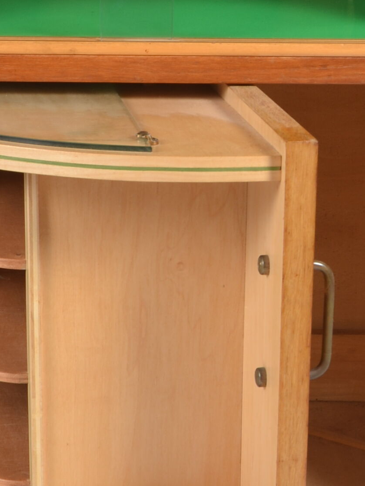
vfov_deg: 17.3
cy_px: 246
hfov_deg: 13.0
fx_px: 1603
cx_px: 199
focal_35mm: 114
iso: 100
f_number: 11
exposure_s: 1/125
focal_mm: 24
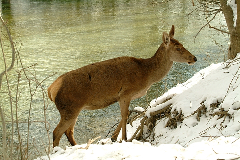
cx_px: 120
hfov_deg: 19.5
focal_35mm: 105
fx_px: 700
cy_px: 80
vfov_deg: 13.0
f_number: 9.5
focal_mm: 70
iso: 400
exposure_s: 1/350
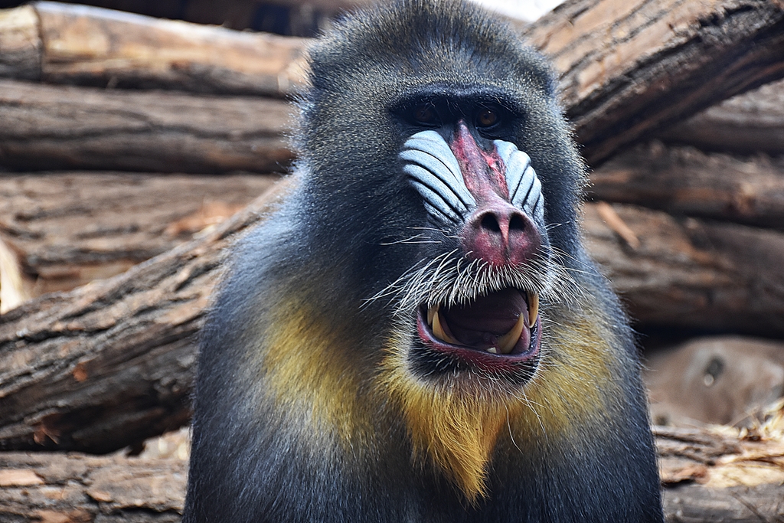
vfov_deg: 13.8
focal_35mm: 99
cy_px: 262
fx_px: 2156
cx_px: 392
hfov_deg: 20.6
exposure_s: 1/160
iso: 800
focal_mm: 66
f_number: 5
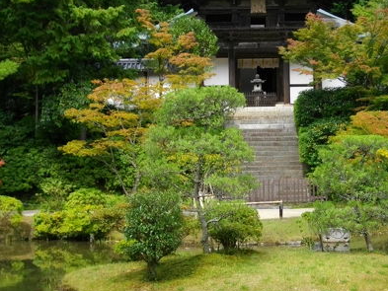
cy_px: 118
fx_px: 908
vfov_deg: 18.2
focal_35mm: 81
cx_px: 288
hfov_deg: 23.9
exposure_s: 1/320
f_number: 3.6
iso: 100
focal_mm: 8.8
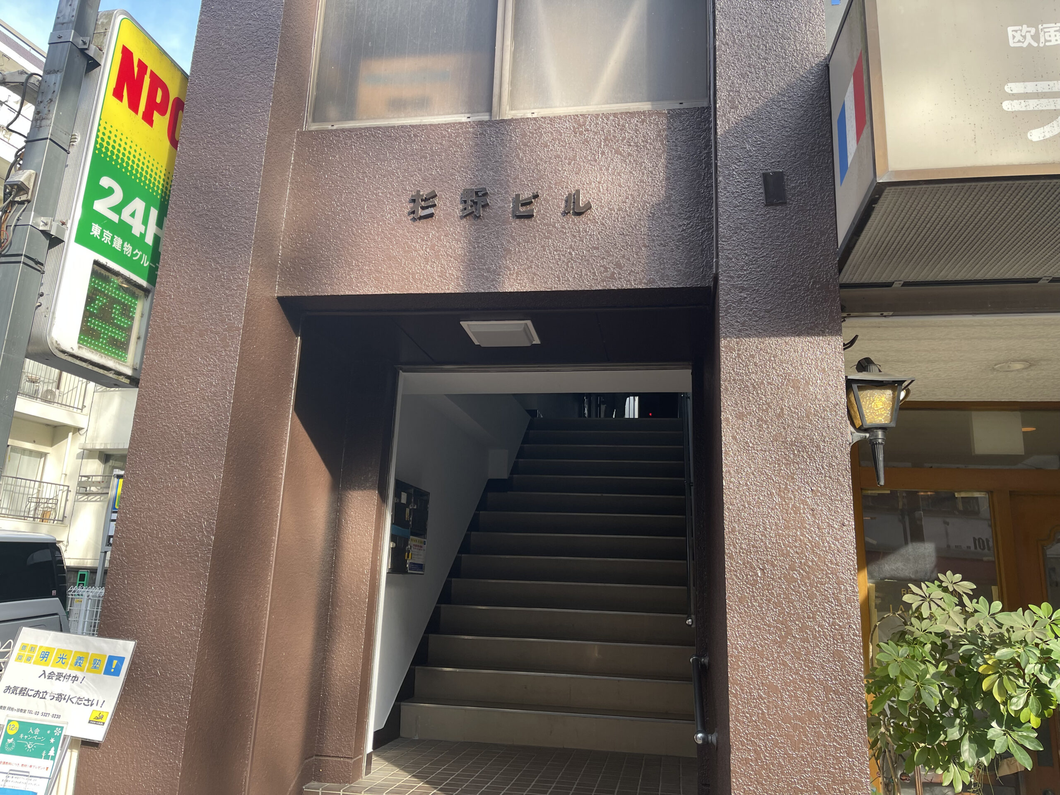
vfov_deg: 54.9
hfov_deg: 69.4
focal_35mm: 25
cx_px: 530
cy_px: 398
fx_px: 766
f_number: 1.6
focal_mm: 5.1
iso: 32
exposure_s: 1/177
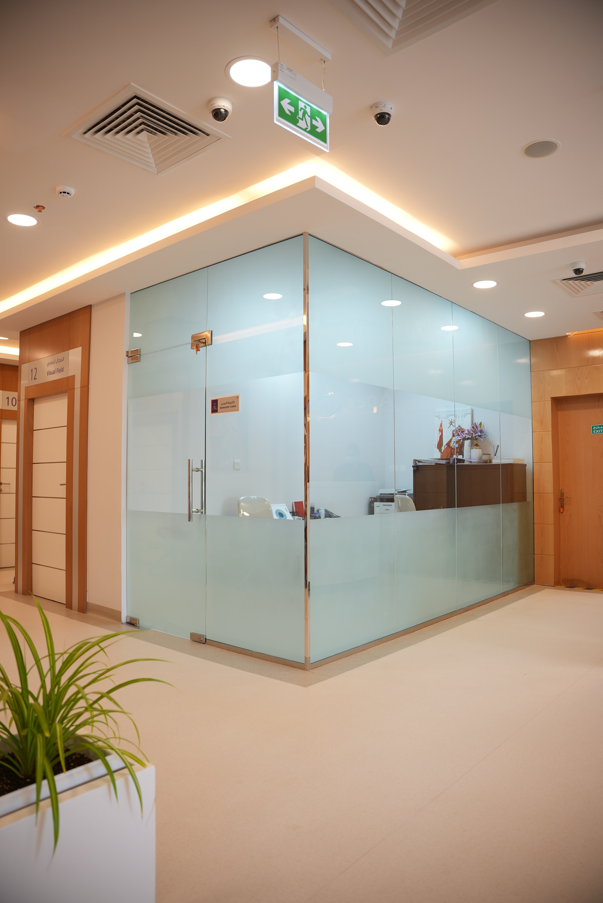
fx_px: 602
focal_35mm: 24
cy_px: 452
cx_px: 302
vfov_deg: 73.7
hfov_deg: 53.2
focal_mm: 24
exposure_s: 1/125
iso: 250
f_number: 2.8
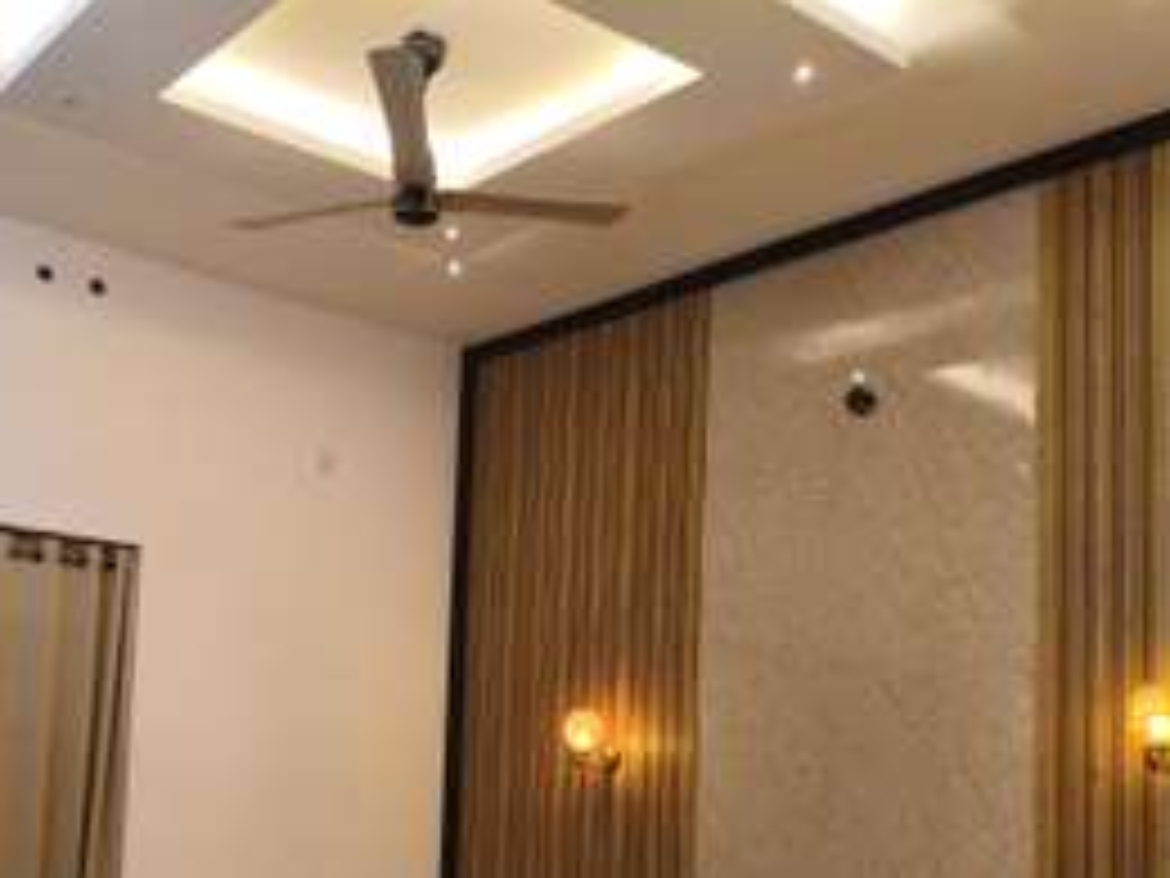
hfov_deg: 45.8
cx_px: 360
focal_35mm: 40
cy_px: 671
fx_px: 1352
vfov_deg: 35.1
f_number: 1.5
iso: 100
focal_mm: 4.94
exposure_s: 1/100
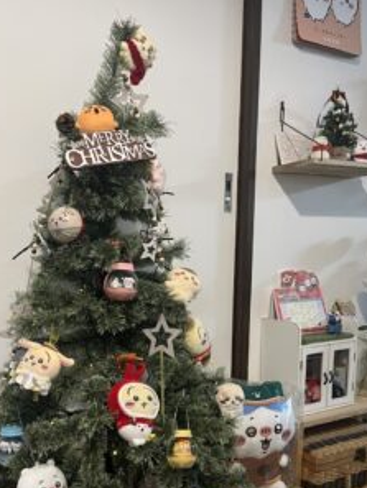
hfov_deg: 40.6
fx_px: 494
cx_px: 148
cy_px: 327
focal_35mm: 35
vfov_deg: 51.6
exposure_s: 1/50
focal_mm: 5.1
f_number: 1.6
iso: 500
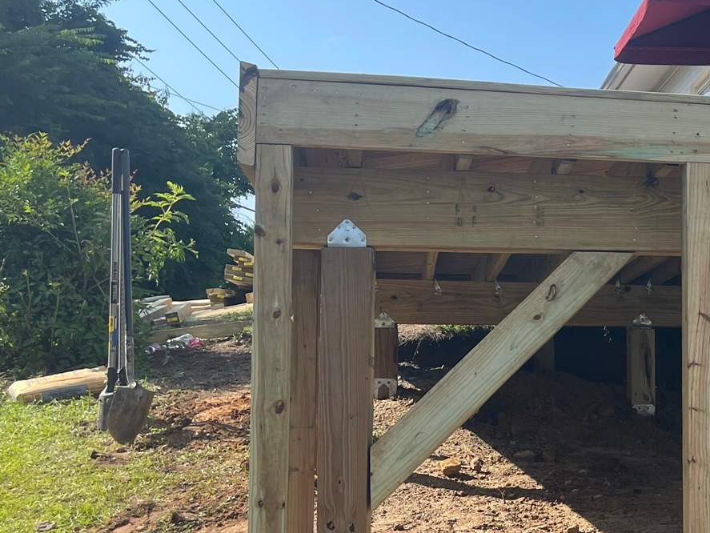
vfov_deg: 24.4
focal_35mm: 60
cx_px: 749
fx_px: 1231
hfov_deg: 29.5
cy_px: 291
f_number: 1.6
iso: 32
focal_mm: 5.1
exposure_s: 1/1821
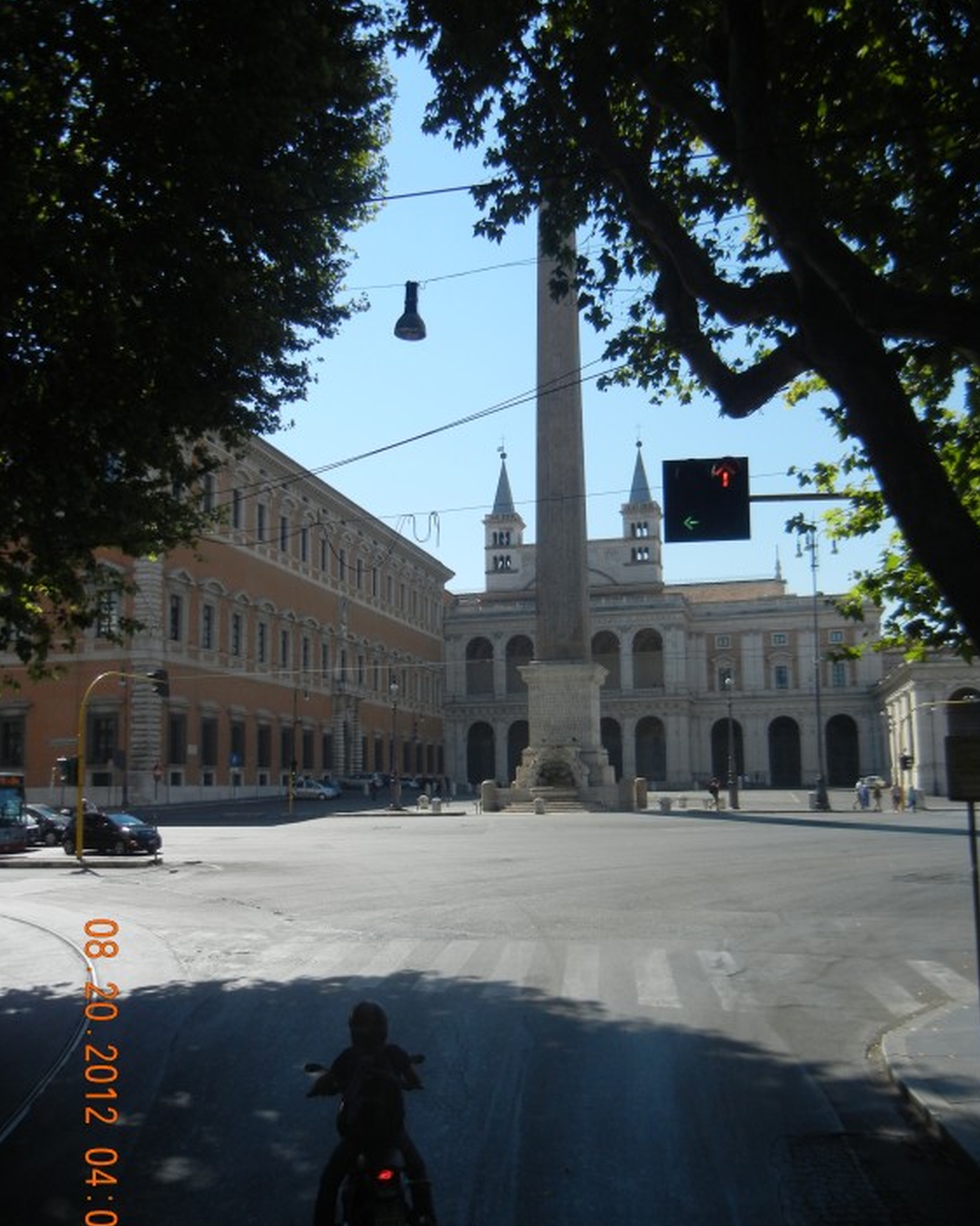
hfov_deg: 45.8
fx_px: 1161
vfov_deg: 55.6
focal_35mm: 32
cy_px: 661
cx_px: 499
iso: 160
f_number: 7
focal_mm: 5.4
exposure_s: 1/395
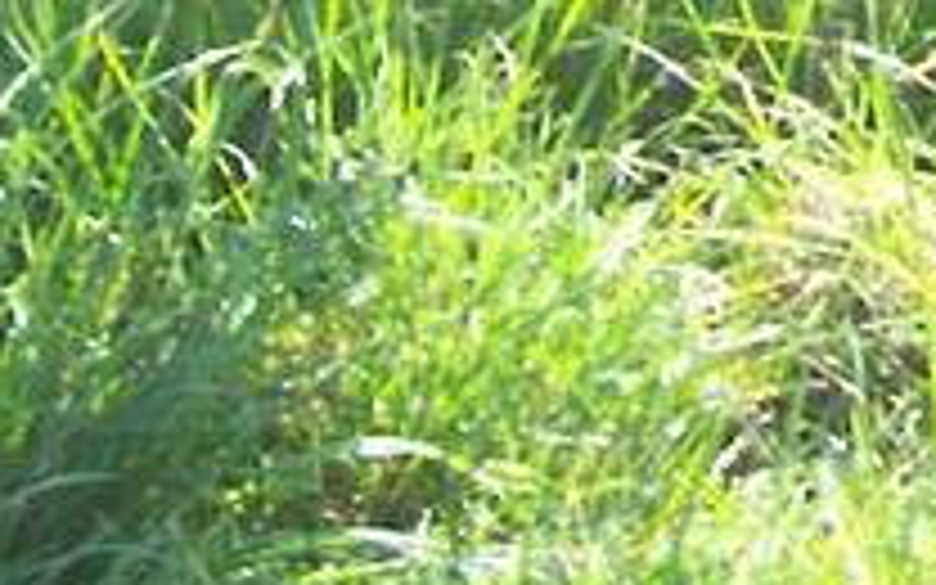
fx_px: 6556
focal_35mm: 257
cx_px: 1976
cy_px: -1395
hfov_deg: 7.8
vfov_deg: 4.8
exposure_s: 1/152
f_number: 2.9
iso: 80
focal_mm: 7
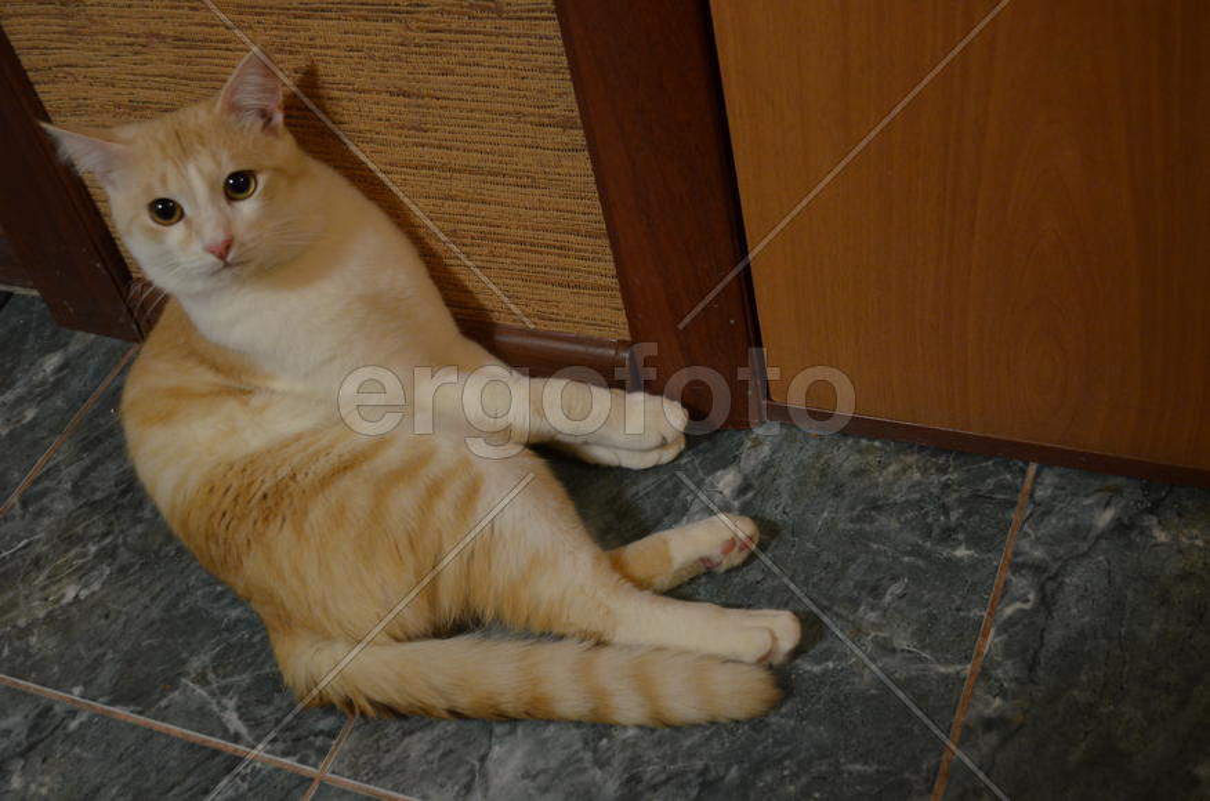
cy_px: 400
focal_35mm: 48
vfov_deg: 27.9
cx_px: 605
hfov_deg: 41.2
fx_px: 1610
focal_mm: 32
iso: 1600
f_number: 4.8
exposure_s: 1/15
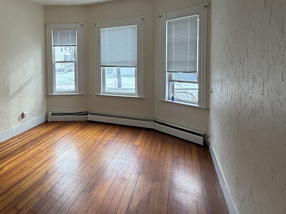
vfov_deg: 53.8
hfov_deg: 64.6
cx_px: 67
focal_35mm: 25
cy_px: 71
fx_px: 207
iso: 200
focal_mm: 2.22
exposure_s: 1/121
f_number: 2.2
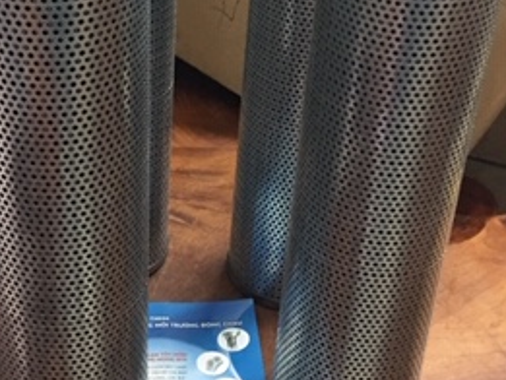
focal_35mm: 71
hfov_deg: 27.2
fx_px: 1038
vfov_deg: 20.6
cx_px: 165
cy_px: 93
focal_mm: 4.15
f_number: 2.2
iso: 160
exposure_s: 1/8
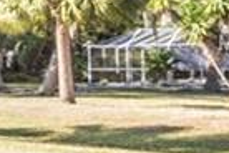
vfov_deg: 12.3
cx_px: -536
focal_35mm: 111
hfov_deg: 10.1
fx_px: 706
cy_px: 44
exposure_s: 1/125
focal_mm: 15
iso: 400
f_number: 6.3
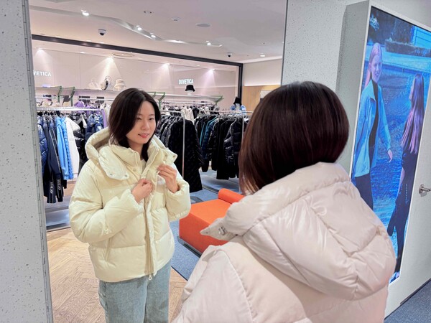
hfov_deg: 71.6
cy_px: 162
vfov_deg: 56.8
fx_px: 299
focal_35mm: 24
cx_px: 216
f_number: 1.78
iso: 125
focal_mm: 6.76
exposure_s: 1/60
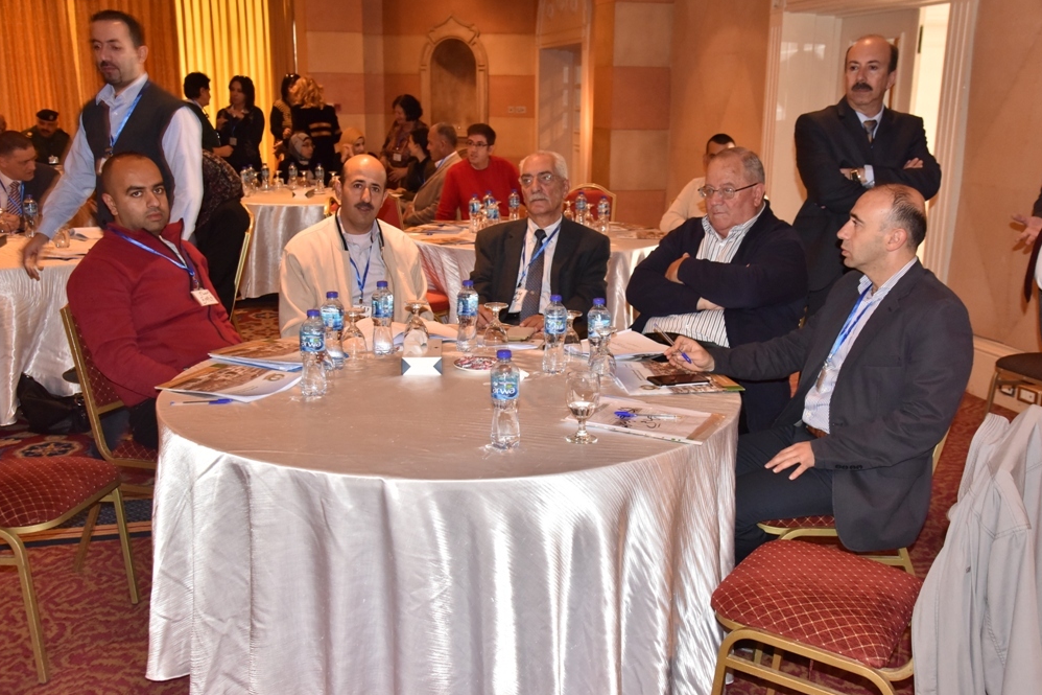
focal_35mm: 39
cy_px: 351
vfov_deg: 34.2
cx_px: 527
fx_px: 1129
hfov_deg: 49.6
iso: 2500
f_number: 6.3
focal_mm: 38
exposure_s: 1/60
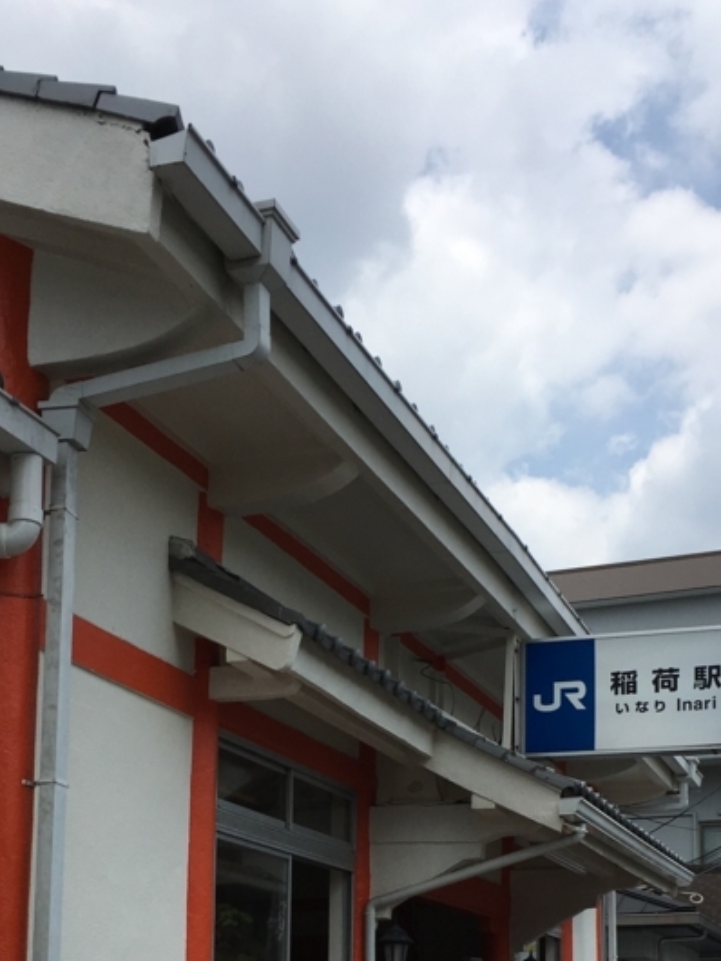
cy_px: 861
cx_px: 350
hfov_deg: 26.1
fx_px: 1554
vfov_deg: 32.6
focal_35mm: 56
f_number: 2.2
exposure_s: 1/2262
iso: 25
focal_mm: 4.15
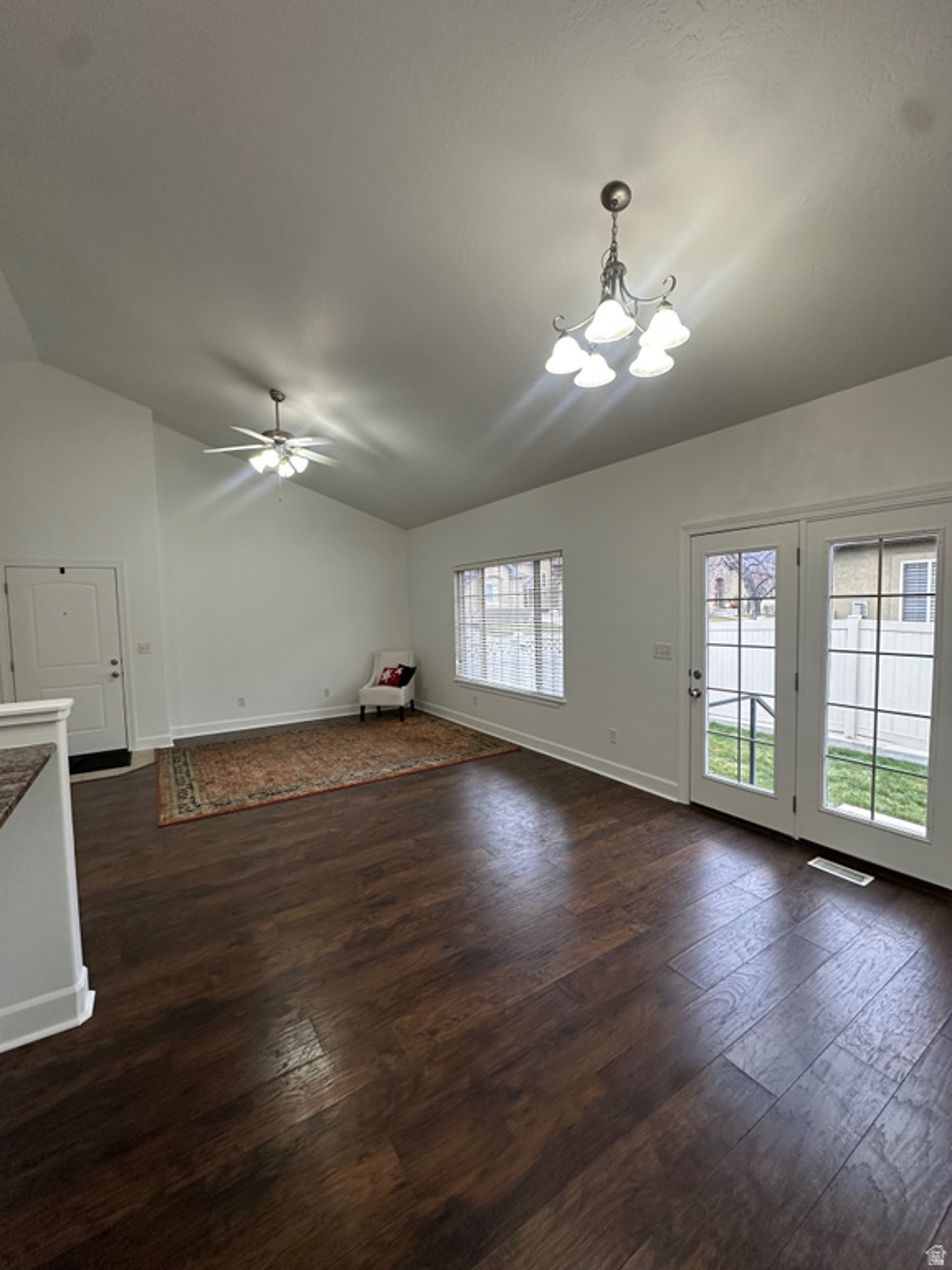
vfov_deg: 102.1
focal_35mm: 14
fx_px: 513
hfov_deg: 85.7
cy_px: 635
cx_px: 476
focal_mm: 2.22
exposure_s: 1/60
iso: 160
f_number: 2.2
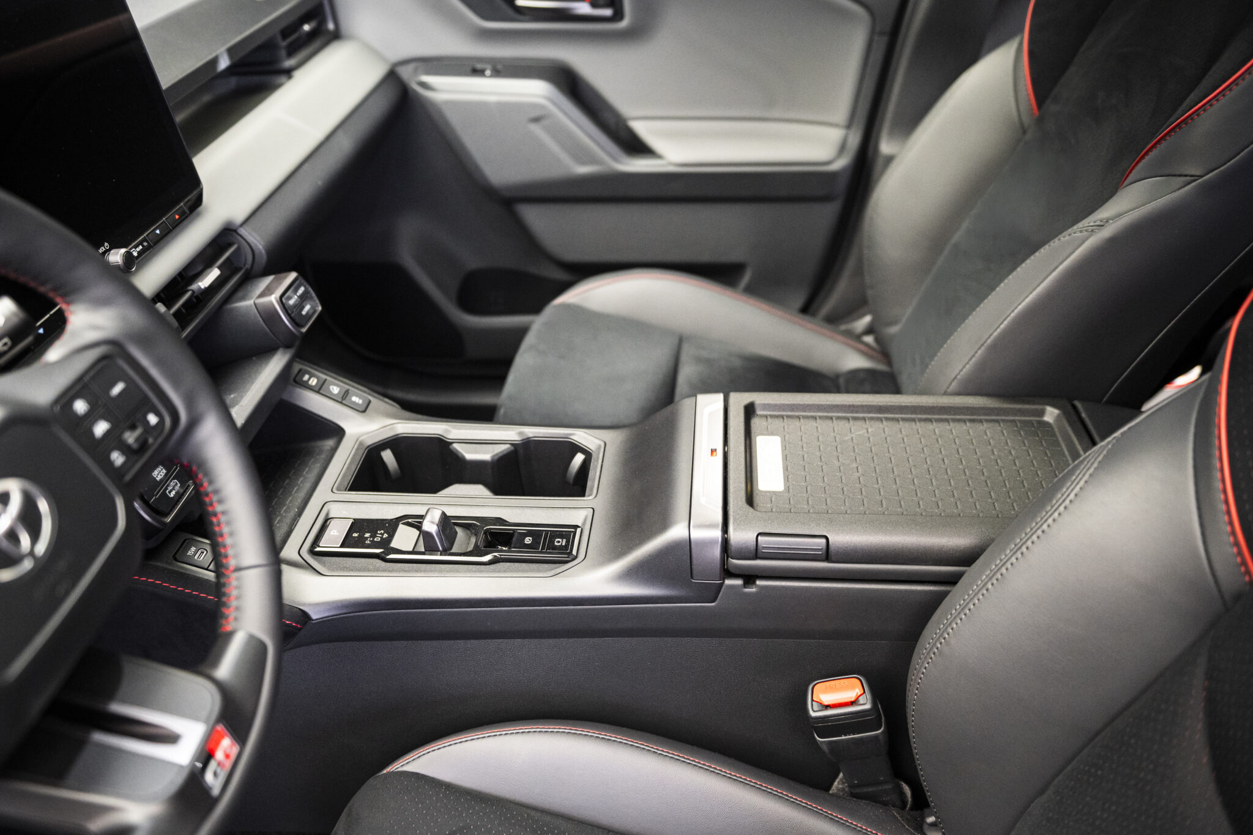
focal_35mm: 31
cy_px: 418
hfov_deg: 60.3
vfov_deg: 42.3
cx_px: 626
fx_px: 1079
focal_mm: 31
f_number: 3.2
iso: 1600
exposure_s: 1/30
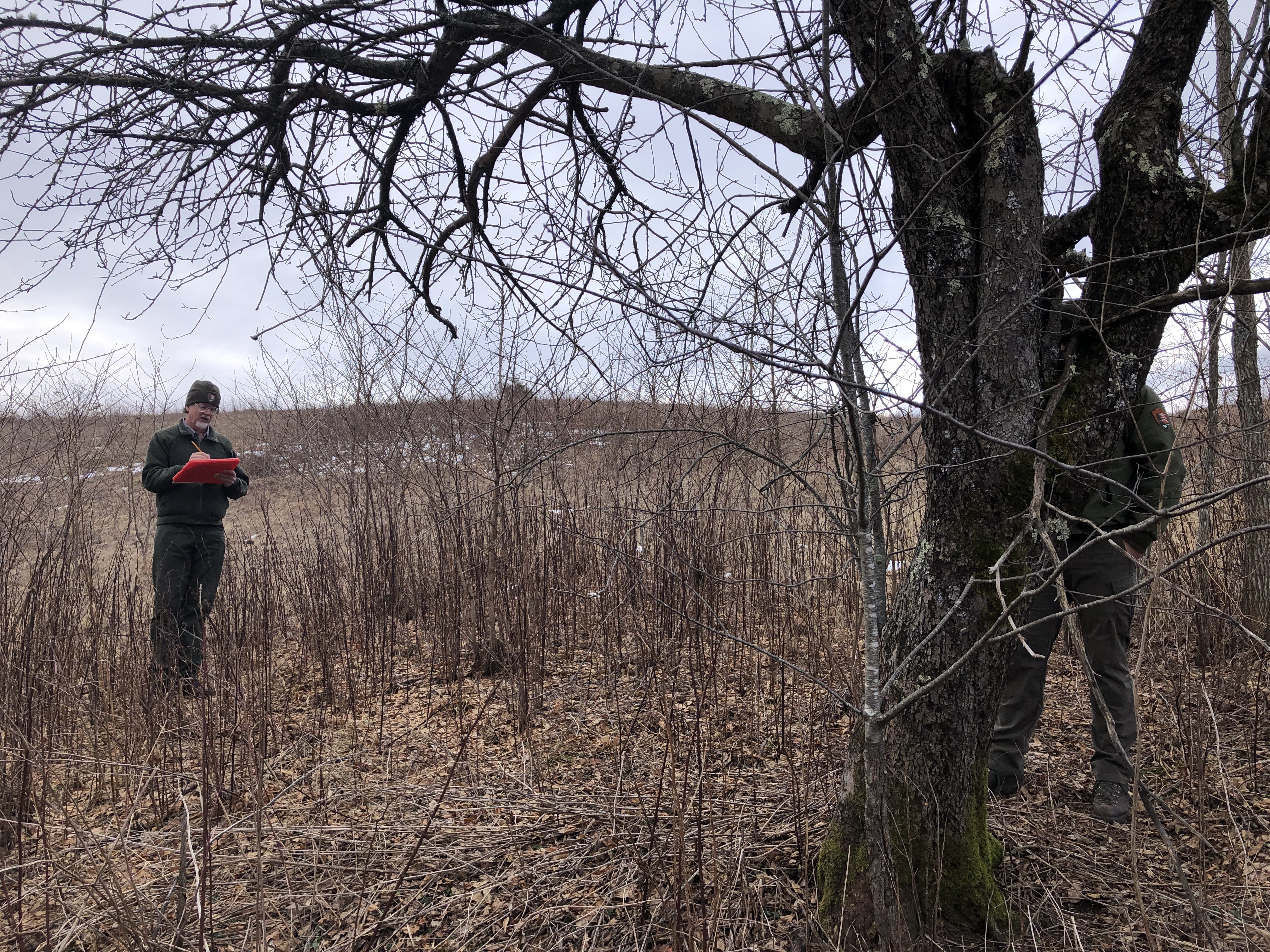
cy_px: 476
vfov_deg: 49.7
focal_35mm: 28
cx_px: 635
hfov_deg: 63.4
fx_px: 1027
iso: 20
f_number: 1.8
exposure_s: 1/725
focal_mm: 4
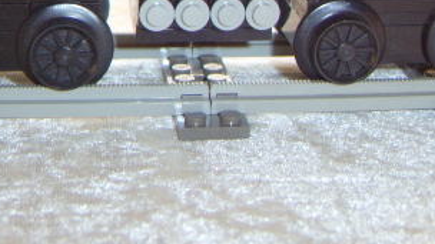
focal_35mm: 71
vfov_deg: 16.1
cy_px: -76
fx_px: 819
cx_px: 183
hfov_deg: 29.7
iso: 141
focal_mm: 8.13
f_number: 2.7
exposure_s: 1/30
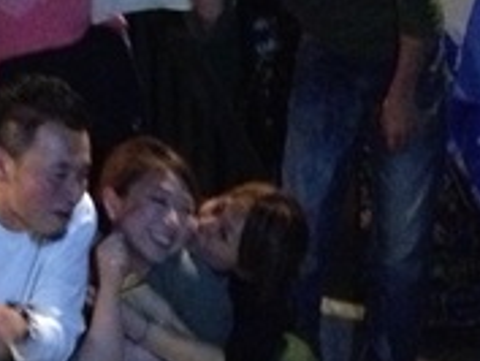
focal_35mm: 158
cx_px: -103
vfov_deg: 9.1
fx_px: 2192
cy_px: -233
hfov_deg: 12.2
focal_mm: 4.28
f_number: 2.4
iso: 800
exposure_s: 1/15
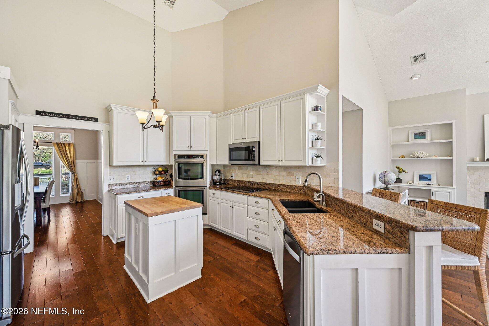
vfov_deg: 81.2
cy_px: 163
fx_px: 190
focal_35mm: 14
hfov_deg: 104.3
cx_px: 244
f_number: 8
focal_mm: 14
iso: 400
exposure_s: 1/20
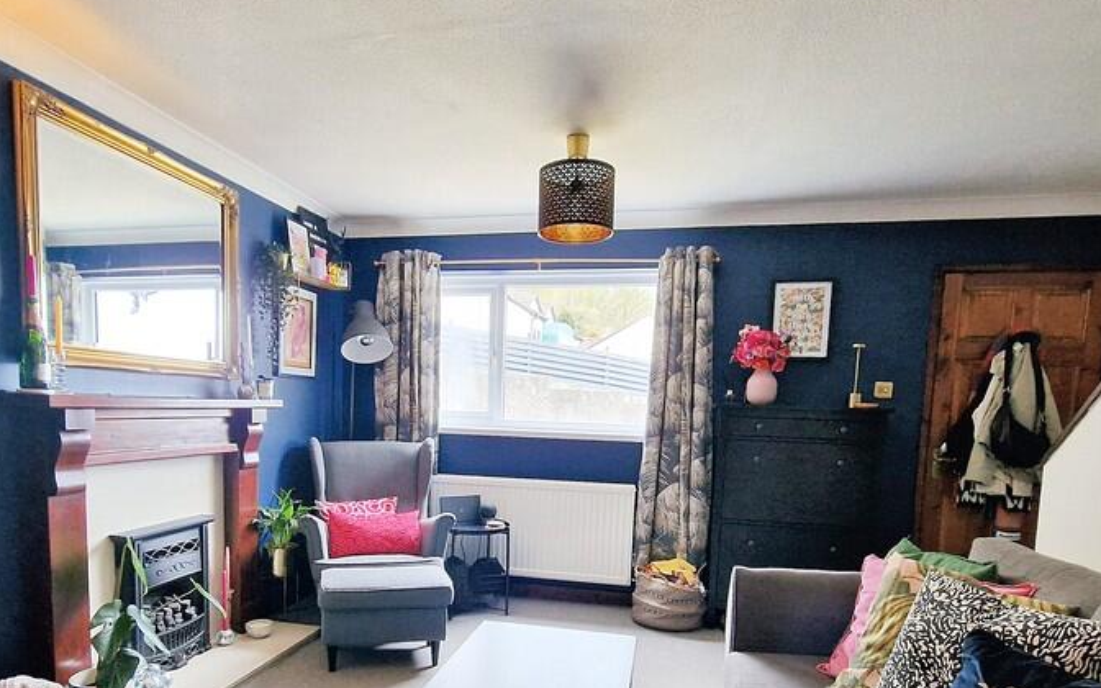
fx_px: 630
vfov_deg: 56.0
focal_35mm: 21
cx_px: 514
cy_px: 460
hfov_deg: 82.2
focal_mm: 2.2
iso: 320
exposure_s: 1/60
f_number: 2.2
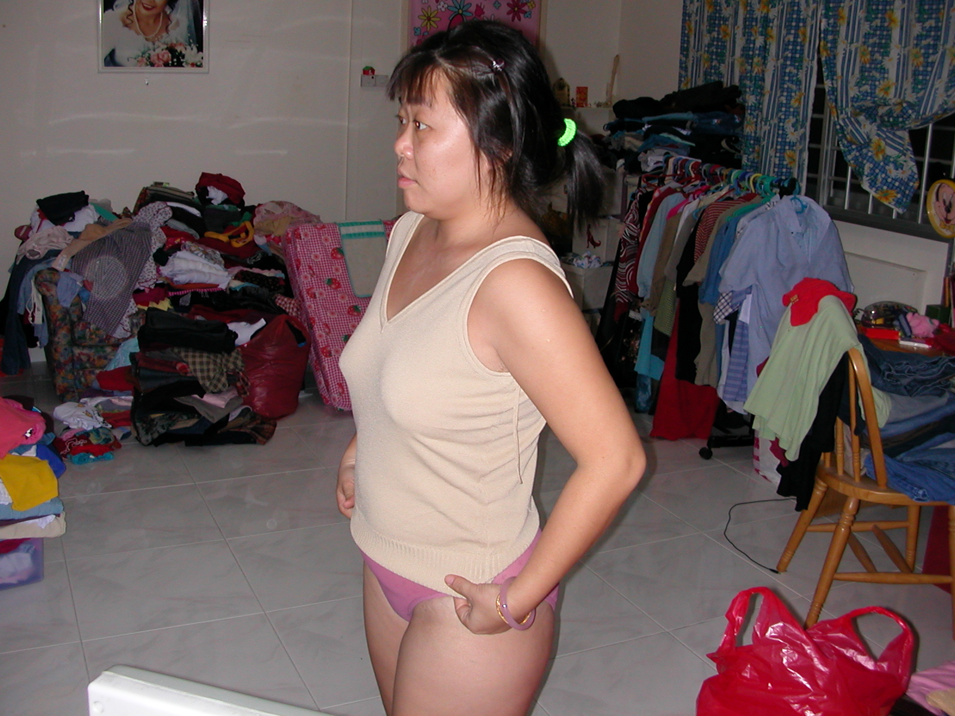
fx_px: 1021
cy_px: 358
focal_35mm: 37
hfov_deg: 50.1
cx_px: 478
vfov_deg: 38.7
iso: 100
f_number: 2.7
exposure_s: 1/59.9
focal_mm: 5.6
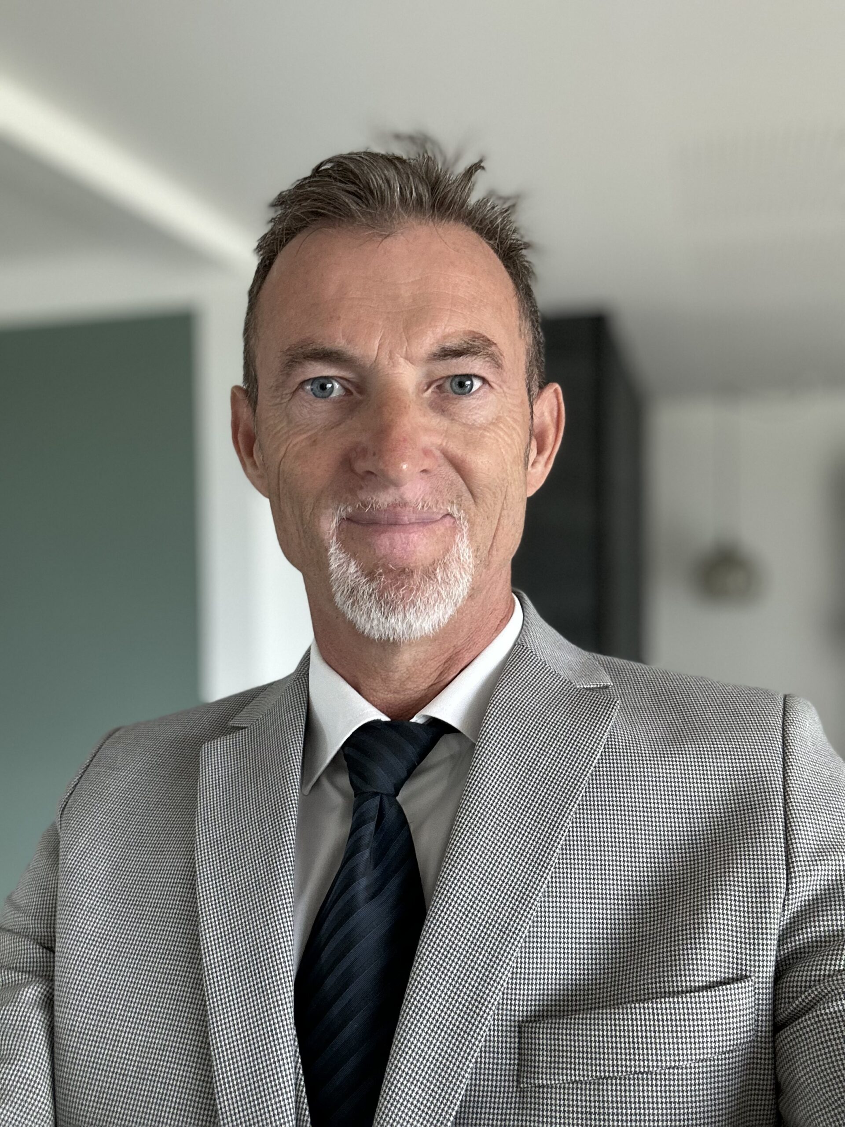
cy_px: 564
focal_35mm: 30
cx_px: 422
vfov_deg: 60.0
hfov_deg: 46.8
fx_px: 976
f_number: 1.9
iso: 125
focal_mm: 2.69
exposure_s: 1/60
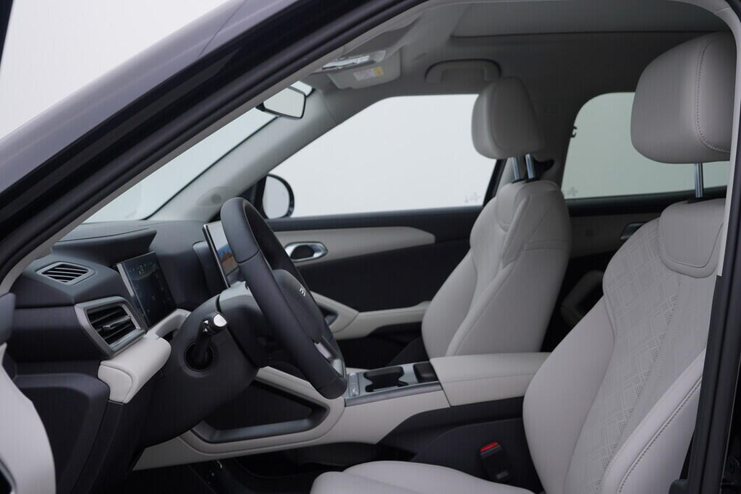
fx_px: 741
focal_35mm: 36
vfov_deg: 36.9
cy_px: 247
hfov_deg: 53.1
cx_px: 370
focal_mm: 24
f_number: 4
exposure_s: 1/80
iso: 125
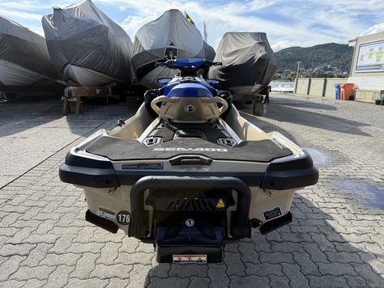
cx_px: 192
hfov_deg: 71.6
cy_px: 144
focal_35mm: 24
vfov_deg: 56.9
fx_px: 266
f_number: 1.78
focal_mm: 6.76
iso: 125
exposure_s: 1/3279
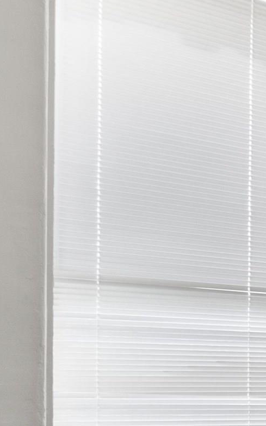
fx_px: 743
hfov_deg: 11.0
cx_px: 825
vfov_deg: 30.4
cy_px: 391
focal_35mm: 64
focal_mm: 16
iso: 400
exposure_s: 1/8
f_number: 8
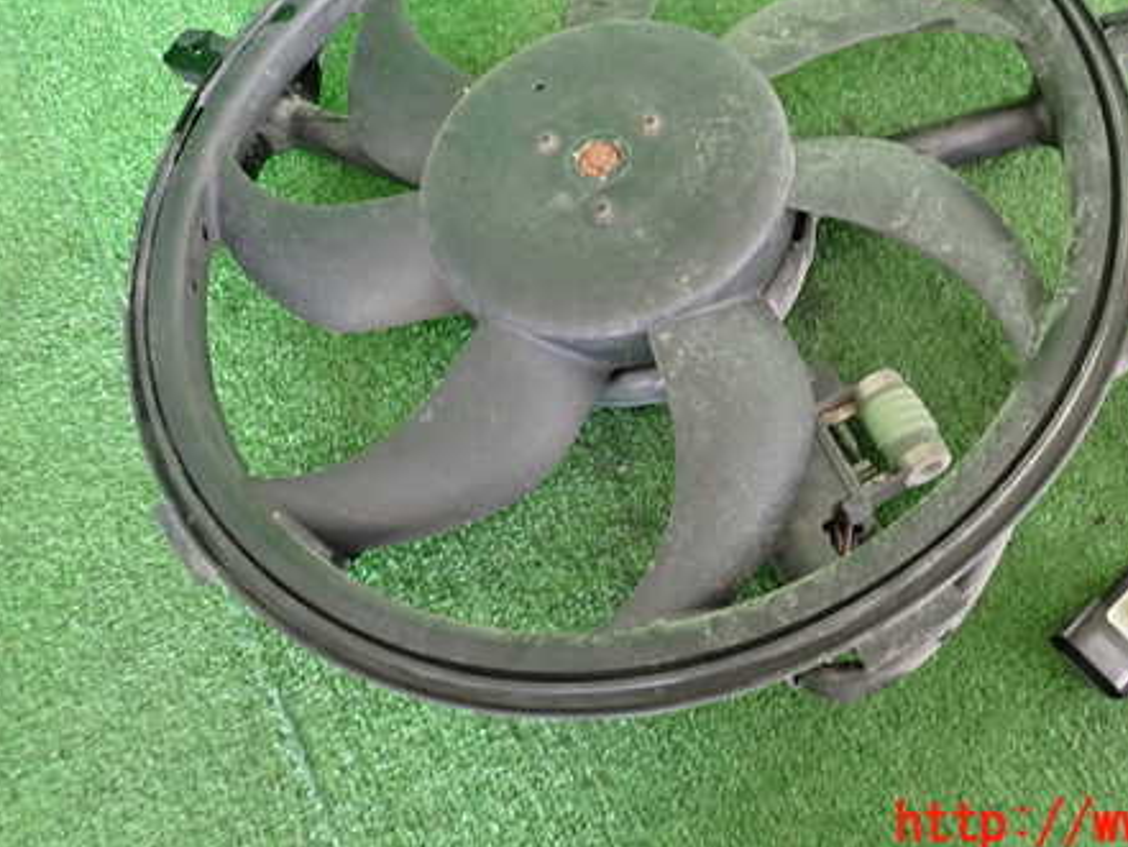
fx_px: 1108
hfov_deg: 53.3
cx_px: 706
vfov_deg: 41.3
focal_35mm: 34
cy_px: 281
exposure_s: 1/30
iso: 400
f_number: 2
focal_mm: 4.5
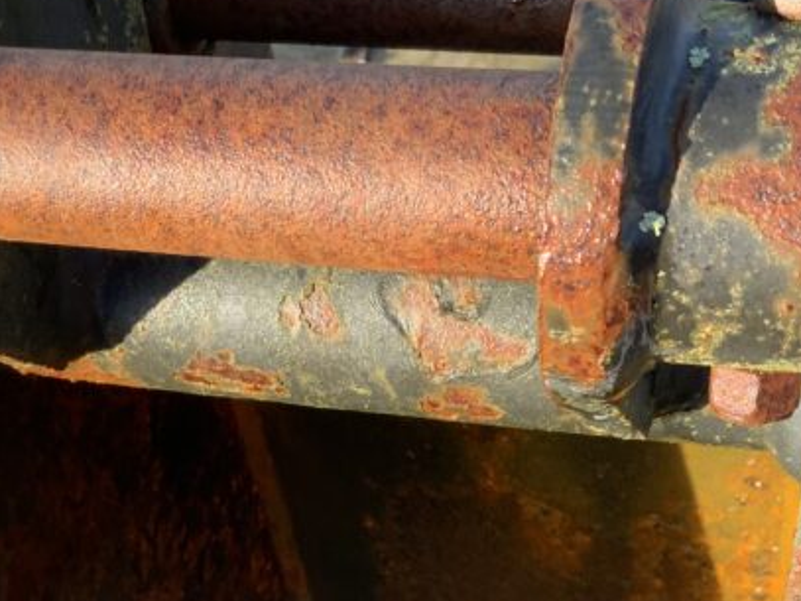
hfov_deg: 26.6
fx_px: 1689
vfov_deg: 19.4
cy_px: 633
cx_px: 276
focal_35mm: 73
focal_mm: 3
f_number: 1.8
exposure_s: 1/126
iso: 16
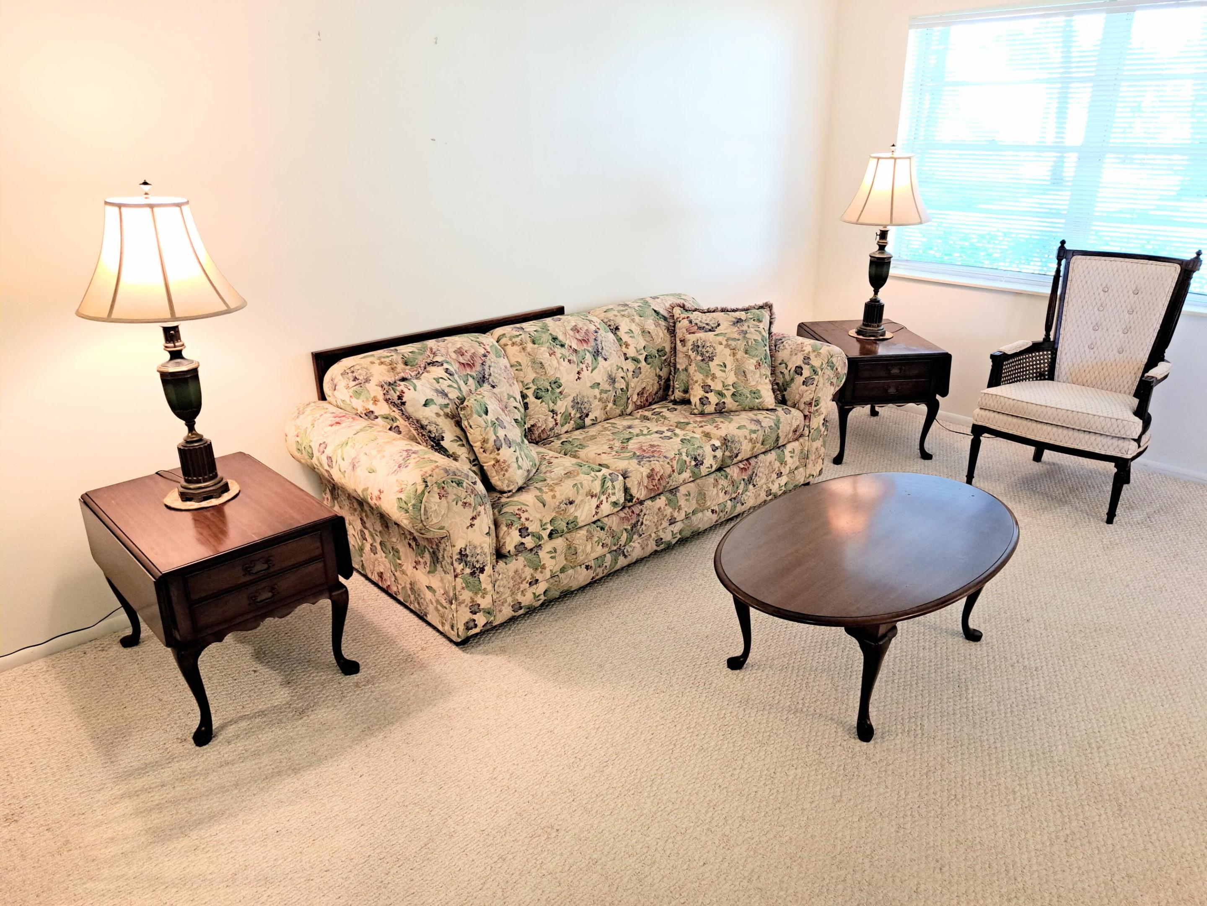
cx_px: 604
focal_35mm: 24
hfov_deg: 71.6
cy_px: 453
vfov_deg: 56.8
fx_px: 837
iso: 200
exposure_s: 1/60
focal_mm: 5.23
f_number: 1.8
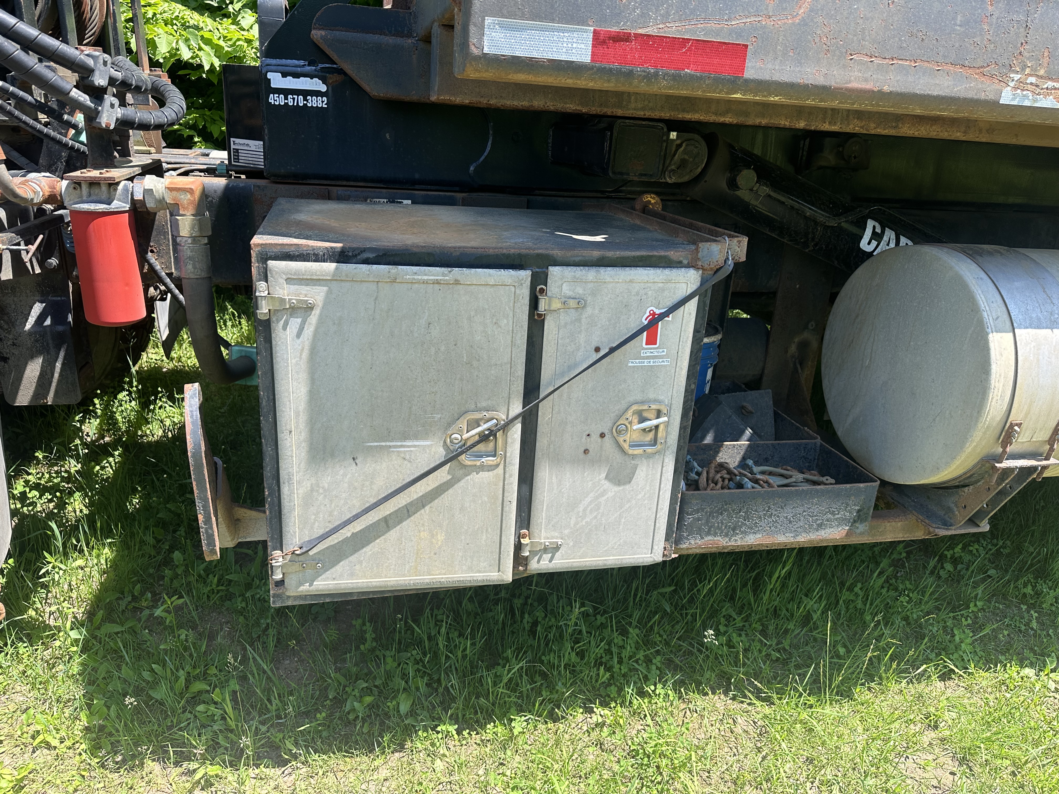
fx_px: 734
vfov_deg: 56.8
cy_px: 397
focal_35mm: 24
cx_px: 530
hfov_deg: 71.6
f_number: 1.78
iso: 80
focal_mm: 6.86
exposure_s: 1/803
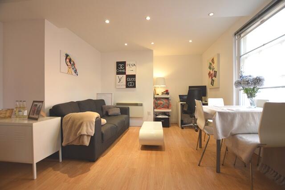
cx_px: 142
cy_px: 95
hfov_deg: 100.4
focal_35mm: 15
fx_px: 119
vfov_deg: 77.3
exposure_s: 1/60
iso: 400
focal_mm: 10
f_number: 4
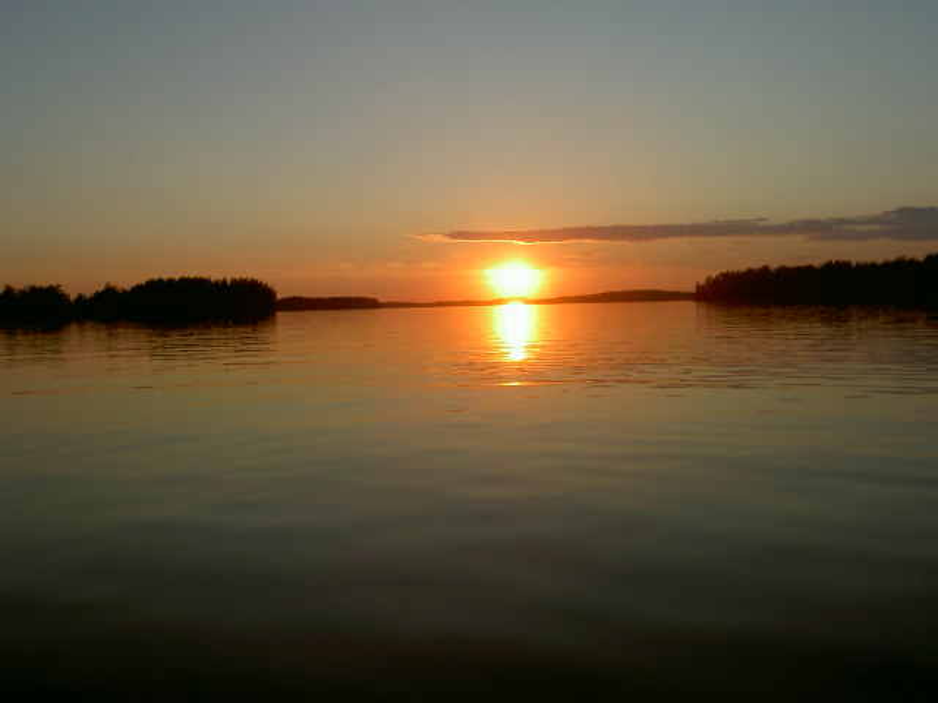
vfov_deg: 41.8
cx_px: 469
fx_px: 921
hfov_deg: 54.0
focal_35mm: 34
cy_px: 352
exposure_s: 1/200
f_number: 4.7
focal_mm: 5.6
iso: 50
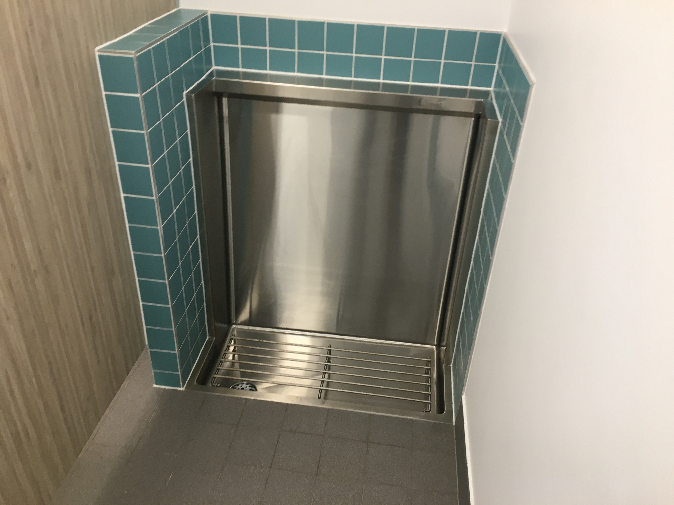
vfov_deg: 48.2
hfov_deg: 61.7
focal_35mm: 29
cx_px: 337
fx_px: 565
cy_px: 252
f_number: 2.2
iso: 64
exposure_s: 1/33
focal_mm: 4.15
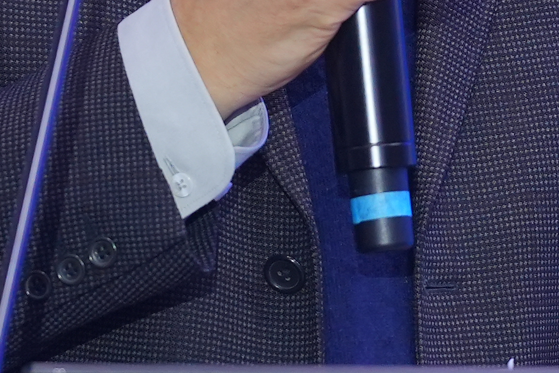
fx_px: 18896
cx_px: 635
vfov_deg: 1.1
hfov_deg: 1.7
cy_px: -73
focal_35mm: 1217
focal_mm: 200
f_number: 3.5
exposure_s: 1/160
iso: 1000
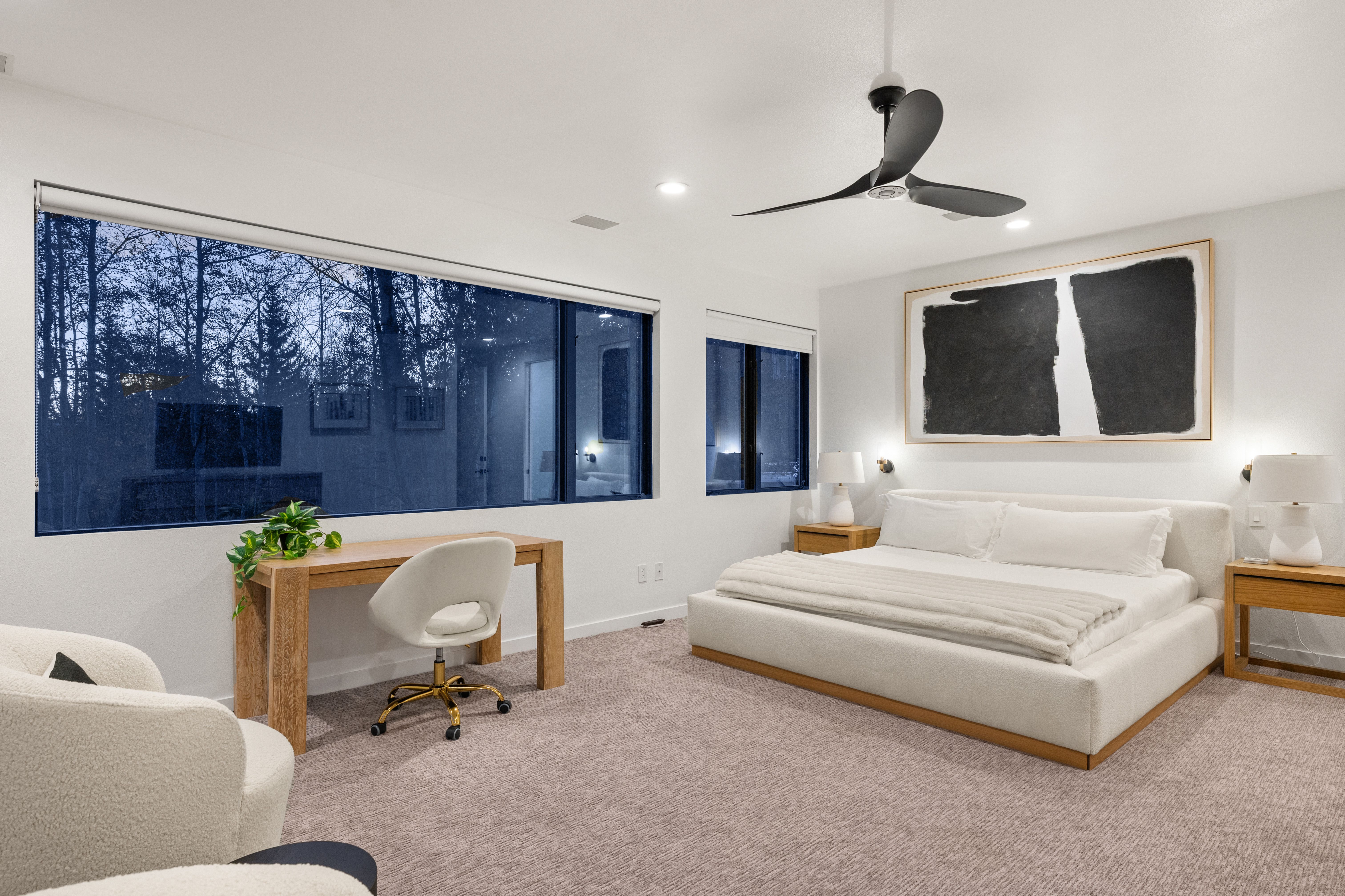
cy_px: 448
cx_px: 672
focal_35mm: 20
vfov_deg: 63.2
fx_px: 728
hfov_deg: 85.4
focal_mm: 19.5
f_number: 7.1
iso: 640
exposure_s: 1/4
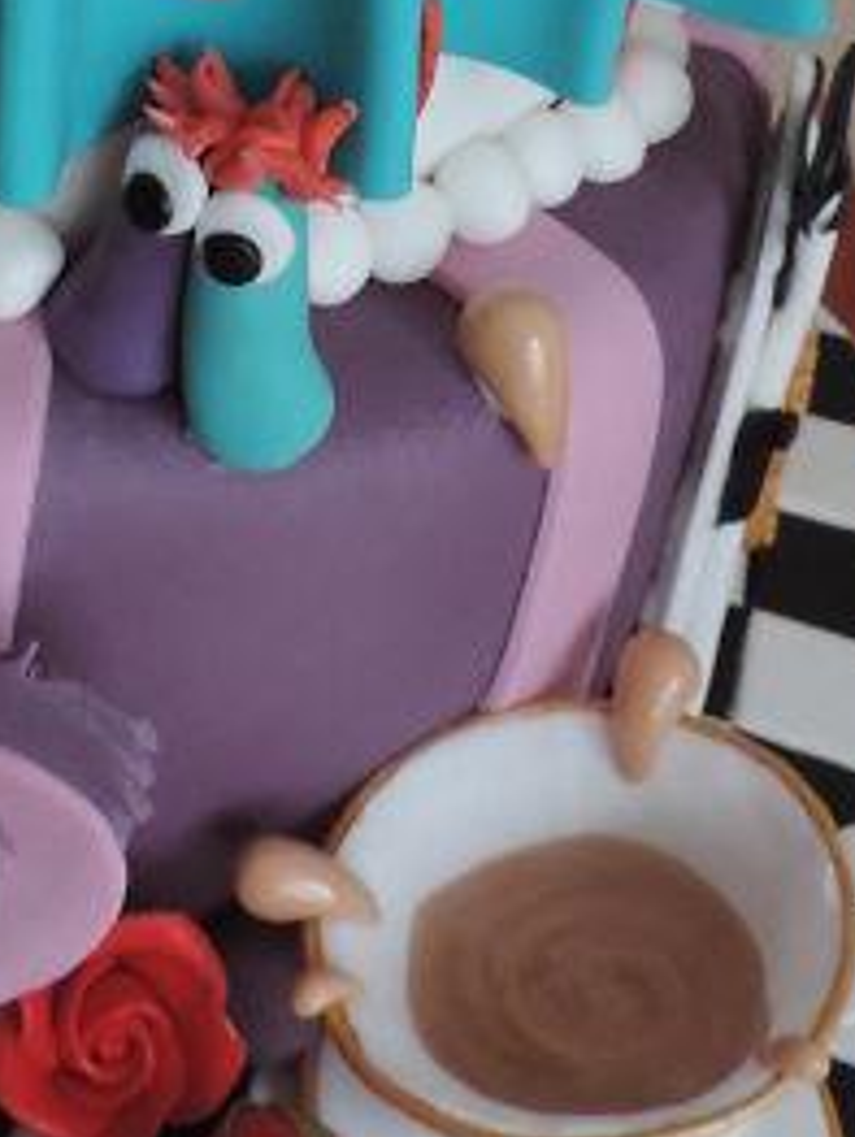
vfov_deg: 21.2
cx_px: 289
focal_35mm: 86
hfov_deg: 17.2
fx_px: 2828
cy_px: -213
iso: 400
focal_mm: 4.9
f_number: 3.1
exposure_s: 1/25
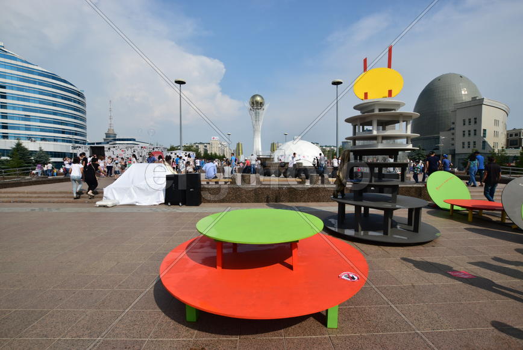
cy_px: 175
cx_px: 262
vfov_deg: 77.4
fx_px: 218
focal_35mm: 15
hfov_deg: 100.4
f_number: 11
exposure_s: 1/200
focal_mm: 10
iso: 100
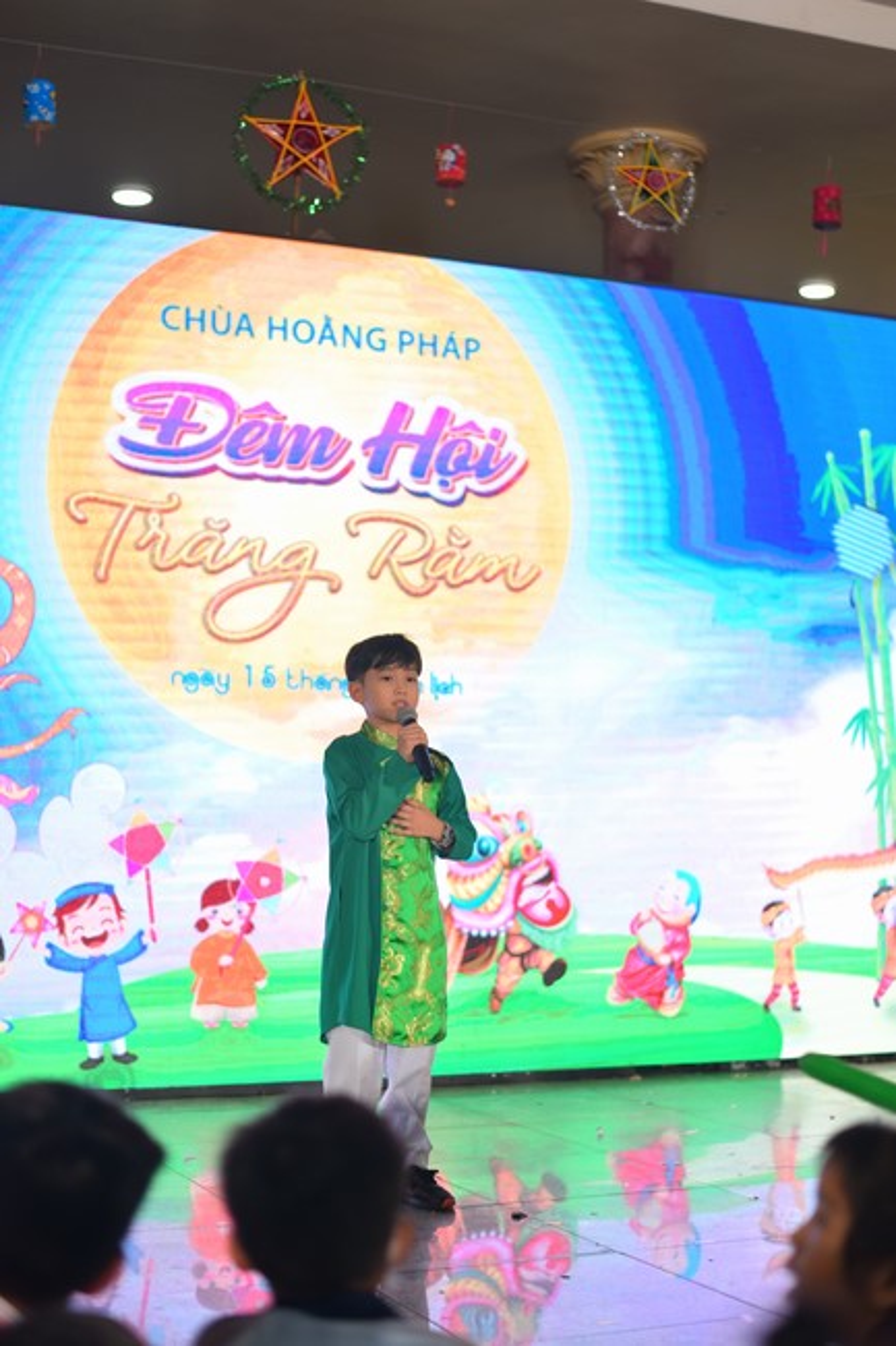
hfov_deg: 27.0
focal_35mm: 50
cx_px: 448
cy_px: 673
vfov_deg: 39.6
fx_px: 1868
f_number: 2
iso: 250
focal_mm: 50
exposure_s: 1/200
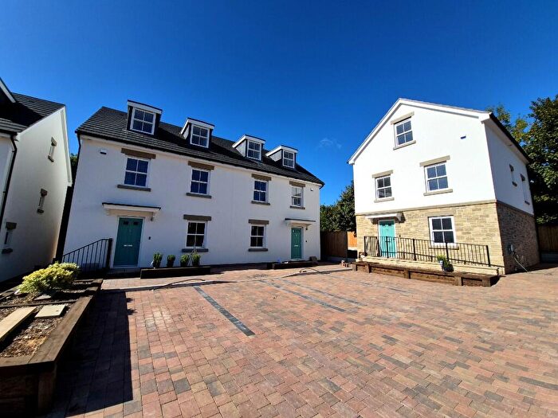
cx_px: 279
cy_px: 209
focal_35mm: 13
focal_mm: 1.74
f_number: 2.2
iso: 50
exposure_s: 1/3168
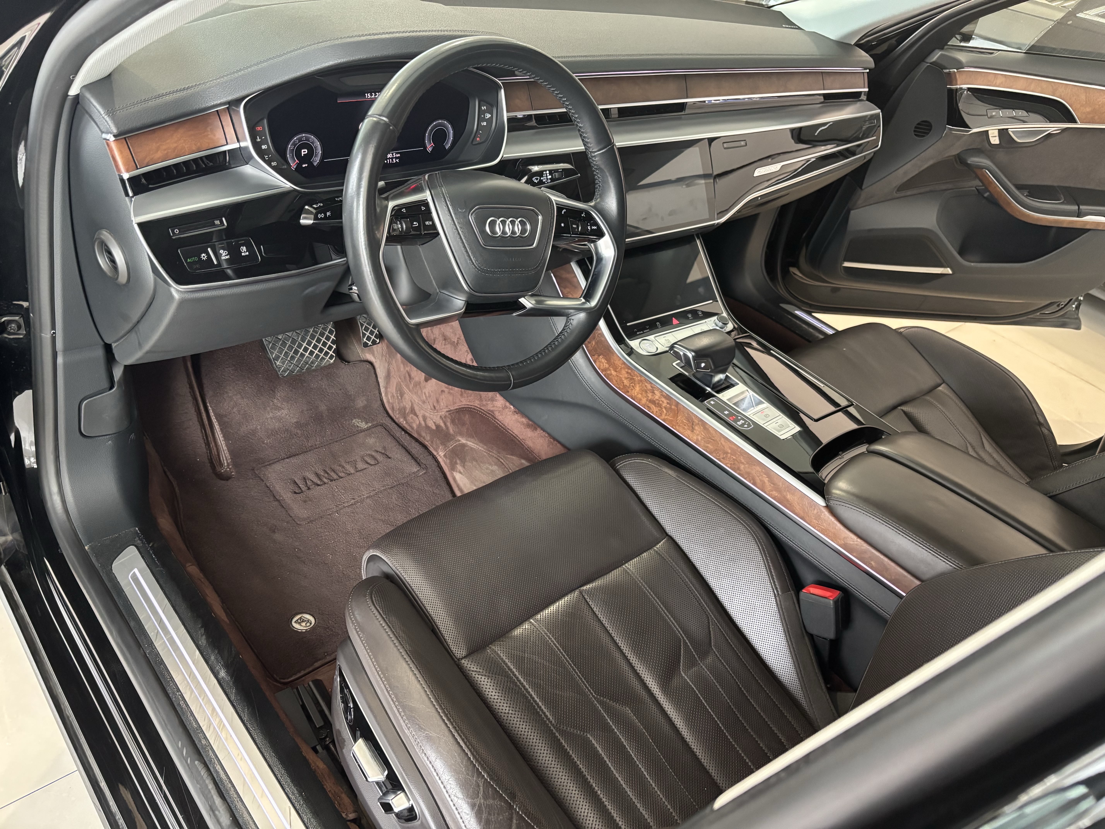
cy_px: 414
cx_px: 552
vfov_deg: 53.1
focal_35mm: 26
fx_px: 830
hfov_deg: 67.3
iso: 500
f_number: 1.6
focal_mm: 5.96
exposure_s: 1/58
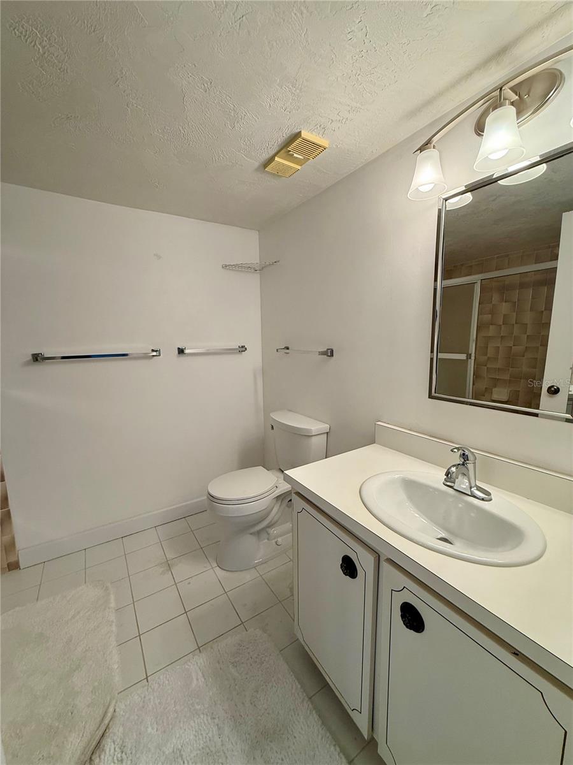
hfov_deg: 85.7
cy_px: 382
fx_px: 309
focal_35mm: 14
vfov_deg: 102.1
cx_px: 286
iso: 125
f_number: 2.2
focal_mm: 2.22
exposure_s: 1/120
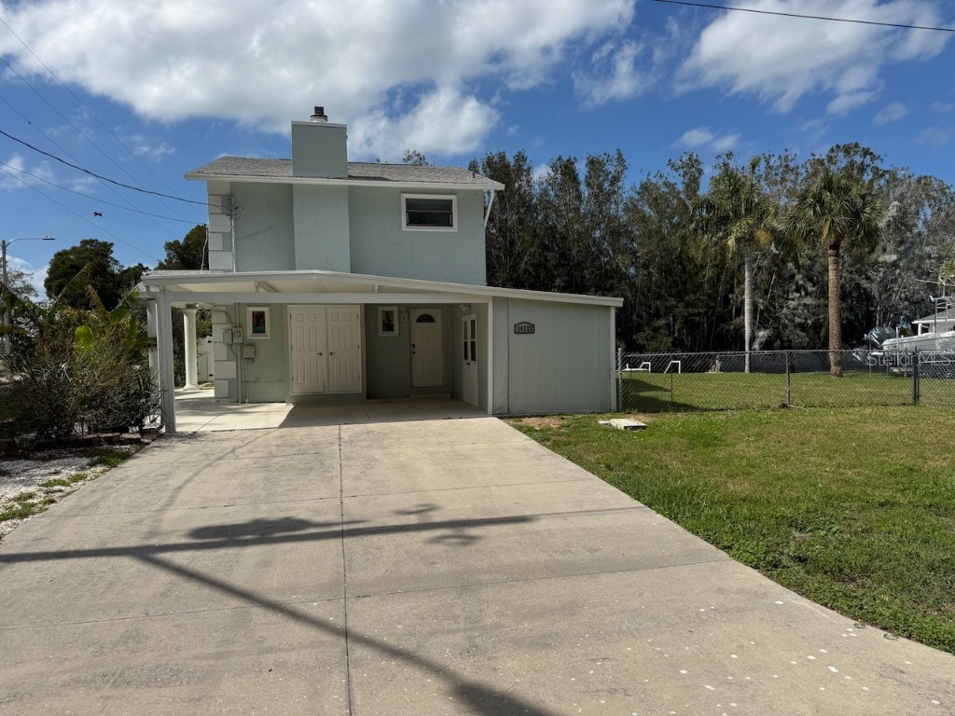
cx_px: 478
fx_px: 662
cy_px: 358
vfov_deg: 56.8
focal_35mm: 24
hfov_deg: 71.6
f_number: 1.78
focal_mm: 6.76
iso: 80
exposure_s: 1/9009
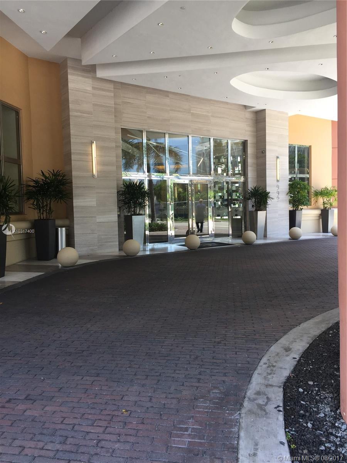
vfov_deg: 61.7
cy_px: 232
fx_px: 388
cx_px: 174
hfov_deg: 48.2
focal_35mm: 29
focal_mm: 4.15
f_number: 2.2
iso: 32
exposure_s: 1/160
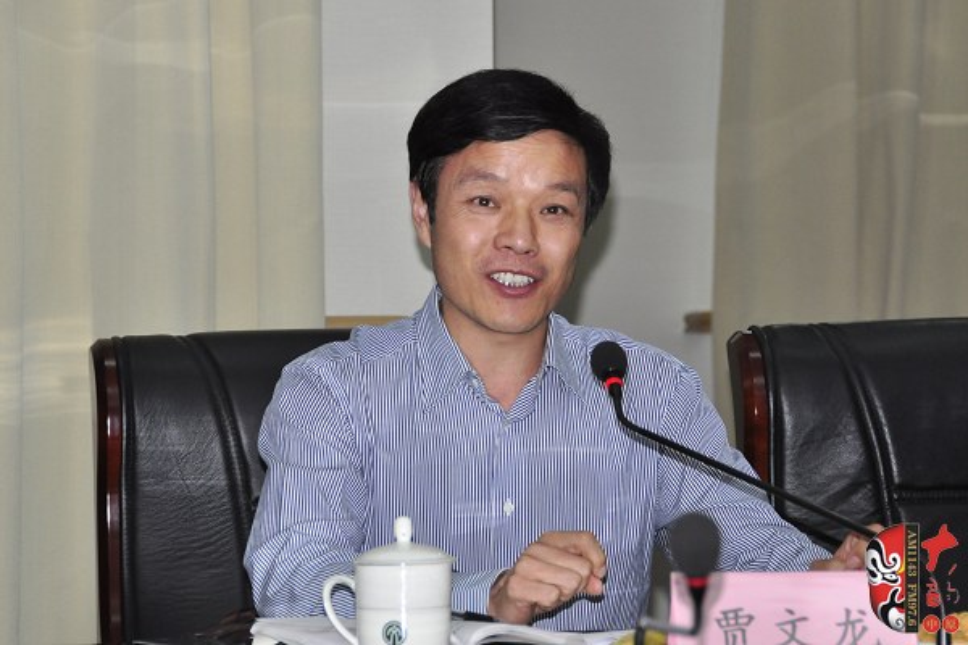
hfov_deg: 16.7
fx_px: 3307
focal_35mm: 123
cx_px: 484
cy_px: 322
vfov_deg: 11.1
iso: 800
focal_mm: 82
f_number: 5.6
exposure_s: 1/200
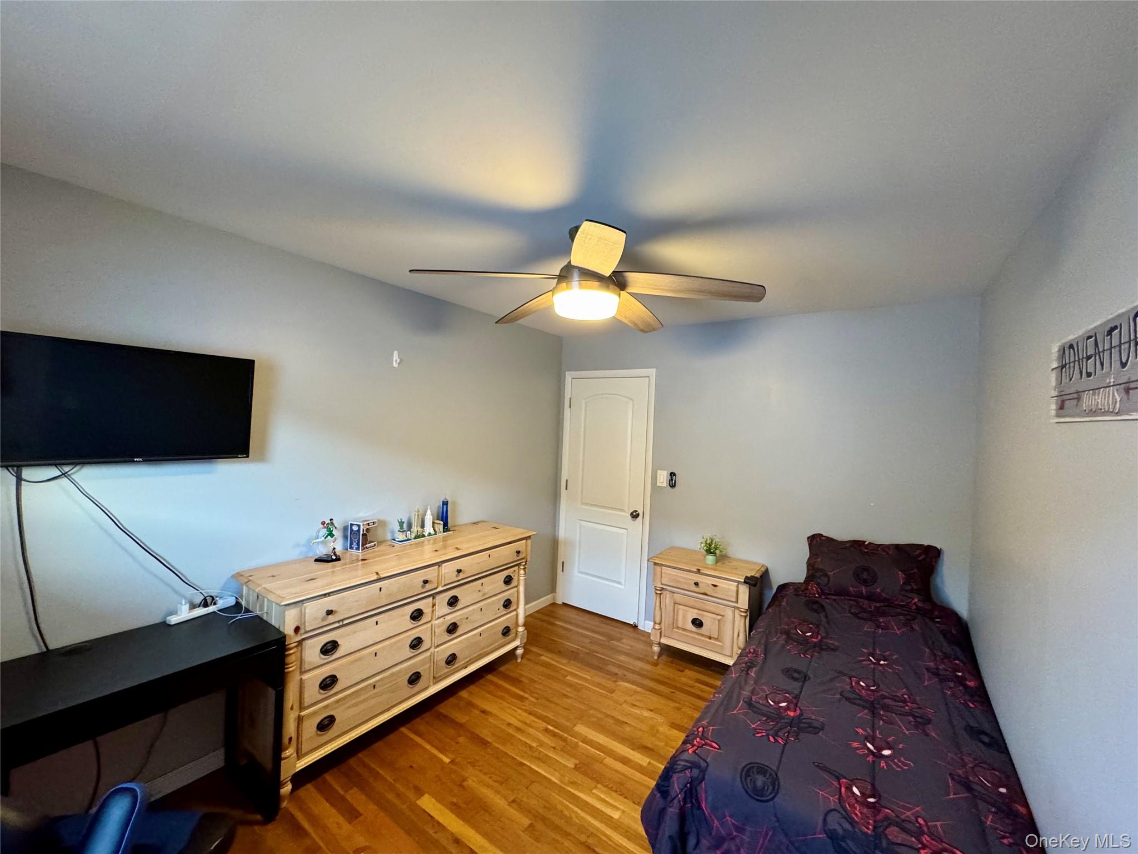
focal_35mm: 14
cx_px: 569
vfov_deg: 85.7
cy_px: 427
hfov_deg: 102.1
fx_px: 460
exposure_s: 1/60
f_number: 2.2
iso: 500
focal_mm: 2.22
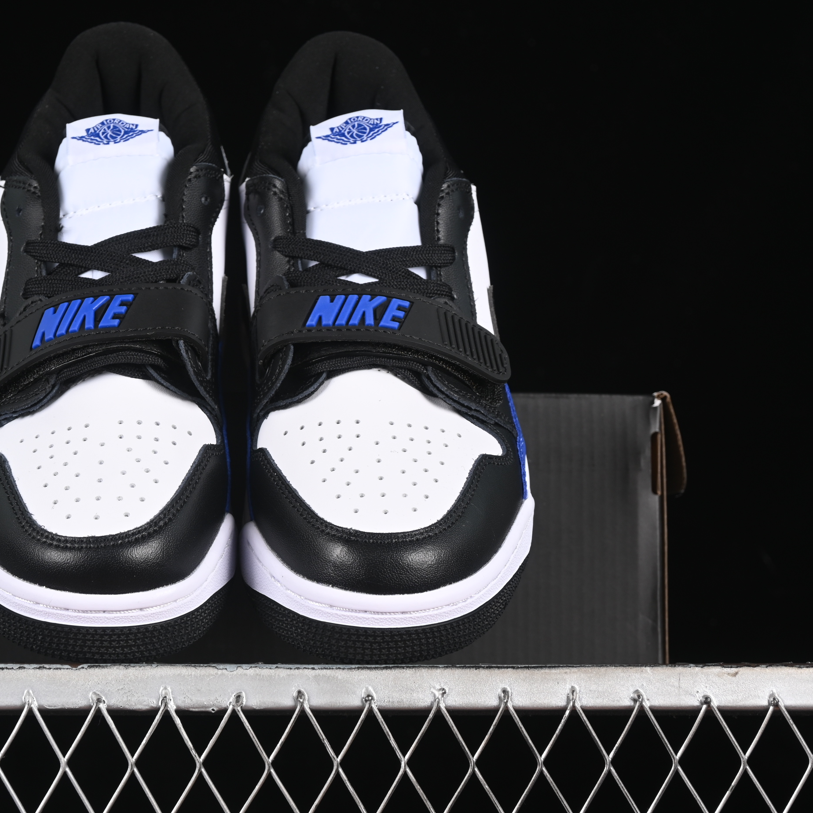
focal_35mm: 96
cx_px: 242
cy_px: 408
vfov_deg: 18.1
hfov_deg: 18.0
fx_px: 2551
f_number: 7.1
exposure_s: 1/80
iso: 160
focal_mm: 50
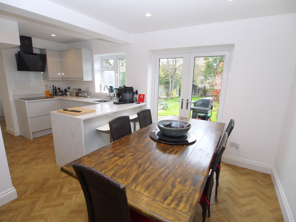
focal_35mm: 18
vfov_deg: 71.6
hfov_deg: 87.8
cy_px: 111
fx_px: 154
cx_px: 148
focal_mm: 9
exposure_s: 1/60
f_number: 4
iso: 100
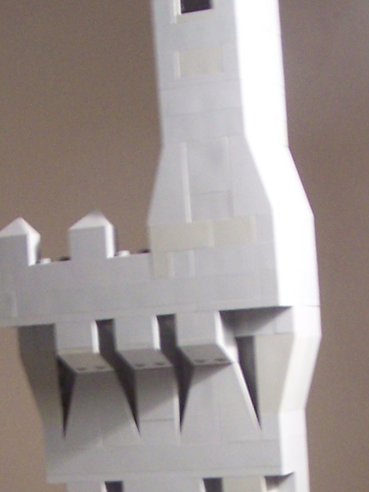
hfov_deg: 14.2
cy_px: 511
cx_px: 139
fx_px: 1479
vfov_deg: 18.3
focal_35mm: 104
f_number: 2.8
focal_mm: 6.3
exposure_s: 1/10
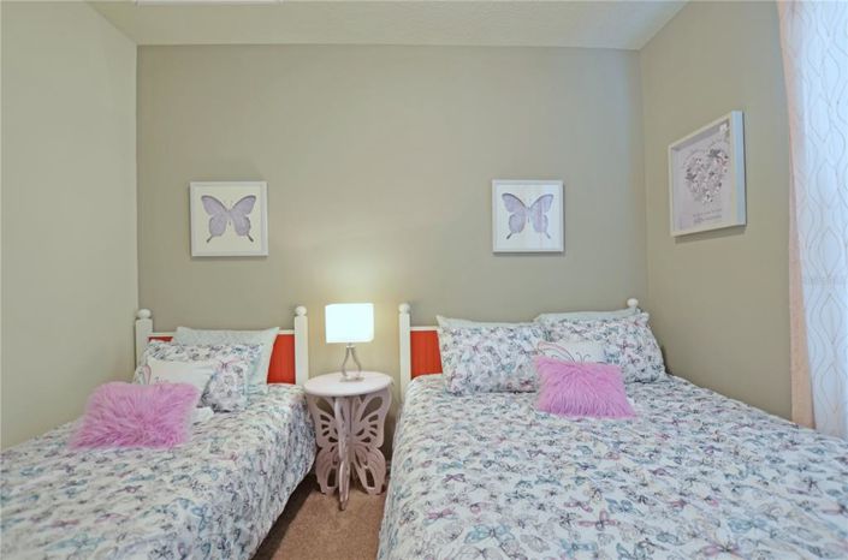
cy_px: 280
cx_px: 424
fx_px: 352
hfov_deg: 100.5
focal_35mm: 15
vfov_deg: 77.0
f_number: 4.5
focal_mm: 10
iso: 100
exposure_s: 1/5
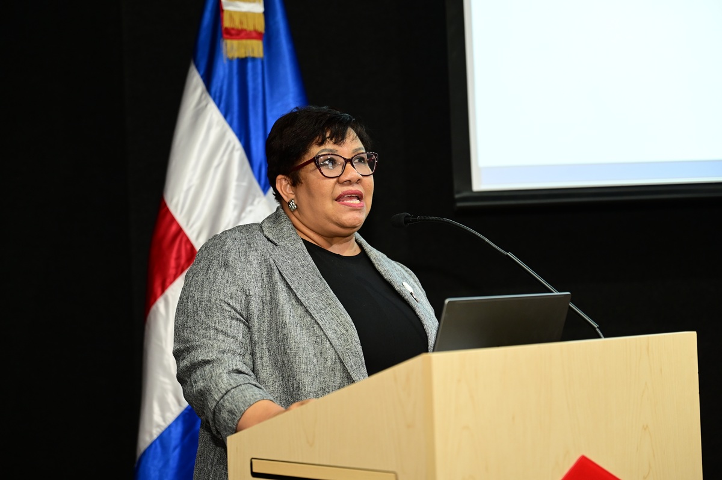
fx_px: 1403
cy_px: 240
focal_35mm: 70
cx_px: 361
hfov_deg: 28.9
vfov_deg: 19.4
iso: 1250
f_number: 2.8
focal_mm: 70
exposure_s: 1/125
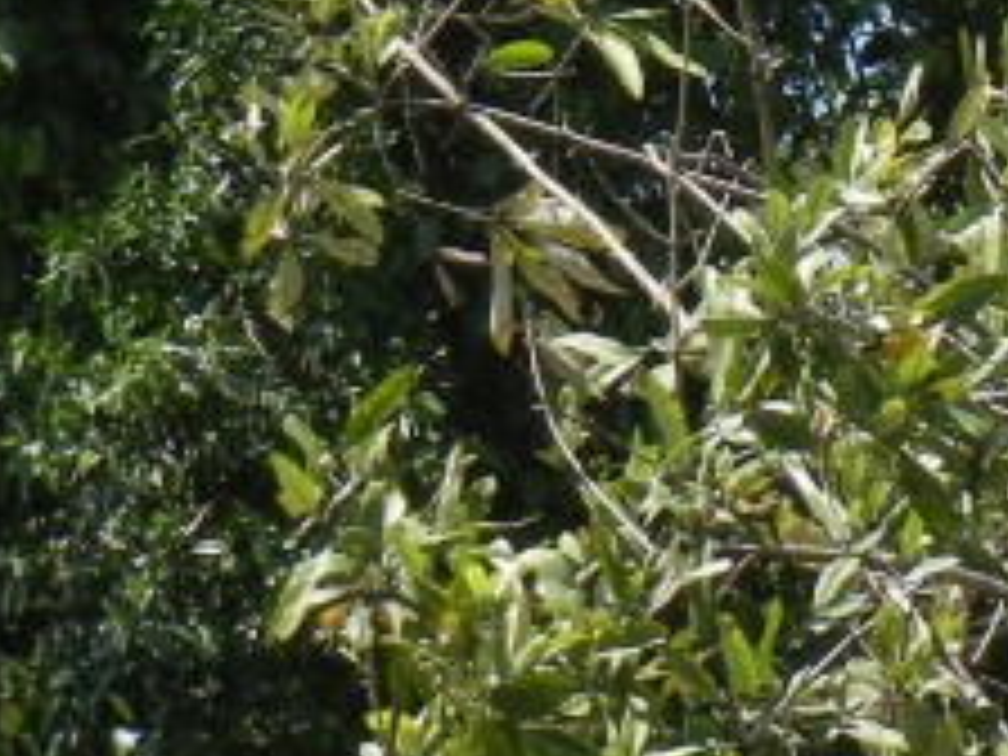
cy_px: 122
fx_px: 17734
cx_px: 2254
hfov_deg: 3.2
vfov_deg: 2.4
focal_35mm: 609
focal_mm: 24
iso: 160
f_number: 4.6
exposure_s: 1/412
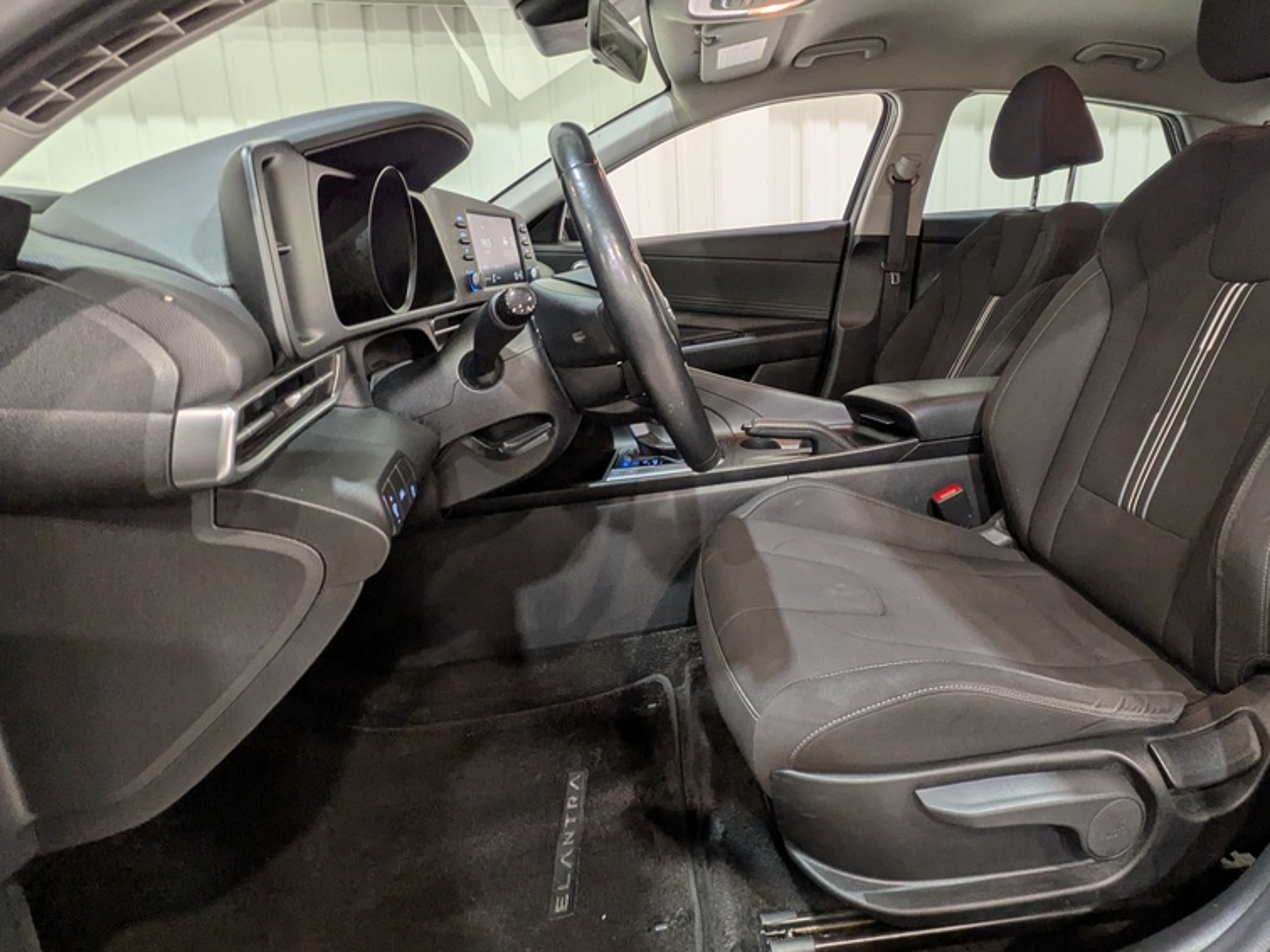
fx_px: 697
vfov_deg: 68.2
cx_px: 750
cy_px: 395
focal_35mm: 19
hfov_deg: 83.8
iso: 96
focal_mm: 1.83
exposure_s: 1/40
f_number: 2.2
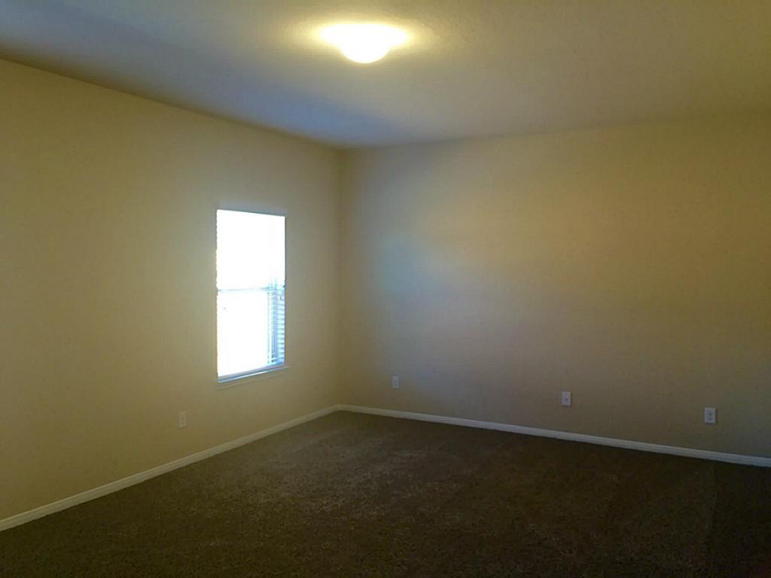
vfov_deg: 48.2
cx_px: 386
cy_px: 289
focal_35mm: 29
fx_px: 646
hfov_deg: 61.7
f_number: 2.2
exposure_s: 1/15
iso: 40
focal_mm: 4.15
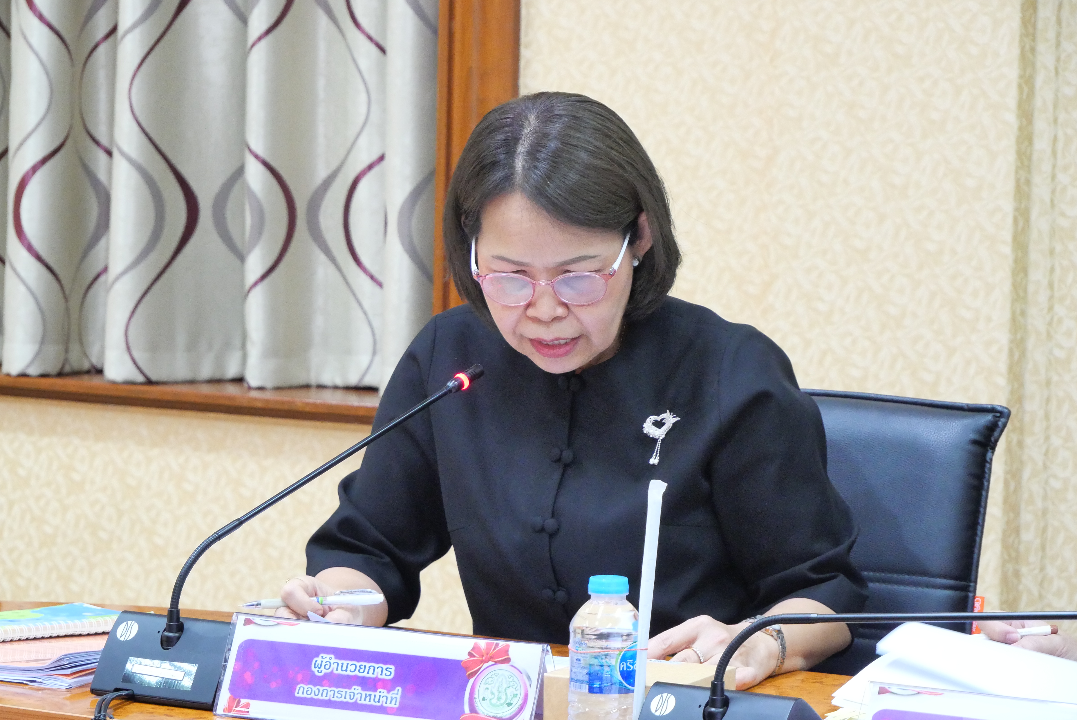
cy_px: 360
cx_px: 538
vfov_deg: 11.1
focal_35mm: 124
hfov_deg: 16.5
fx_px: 3712
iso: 3200
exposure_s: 1/20
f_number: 5.6
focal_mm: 60
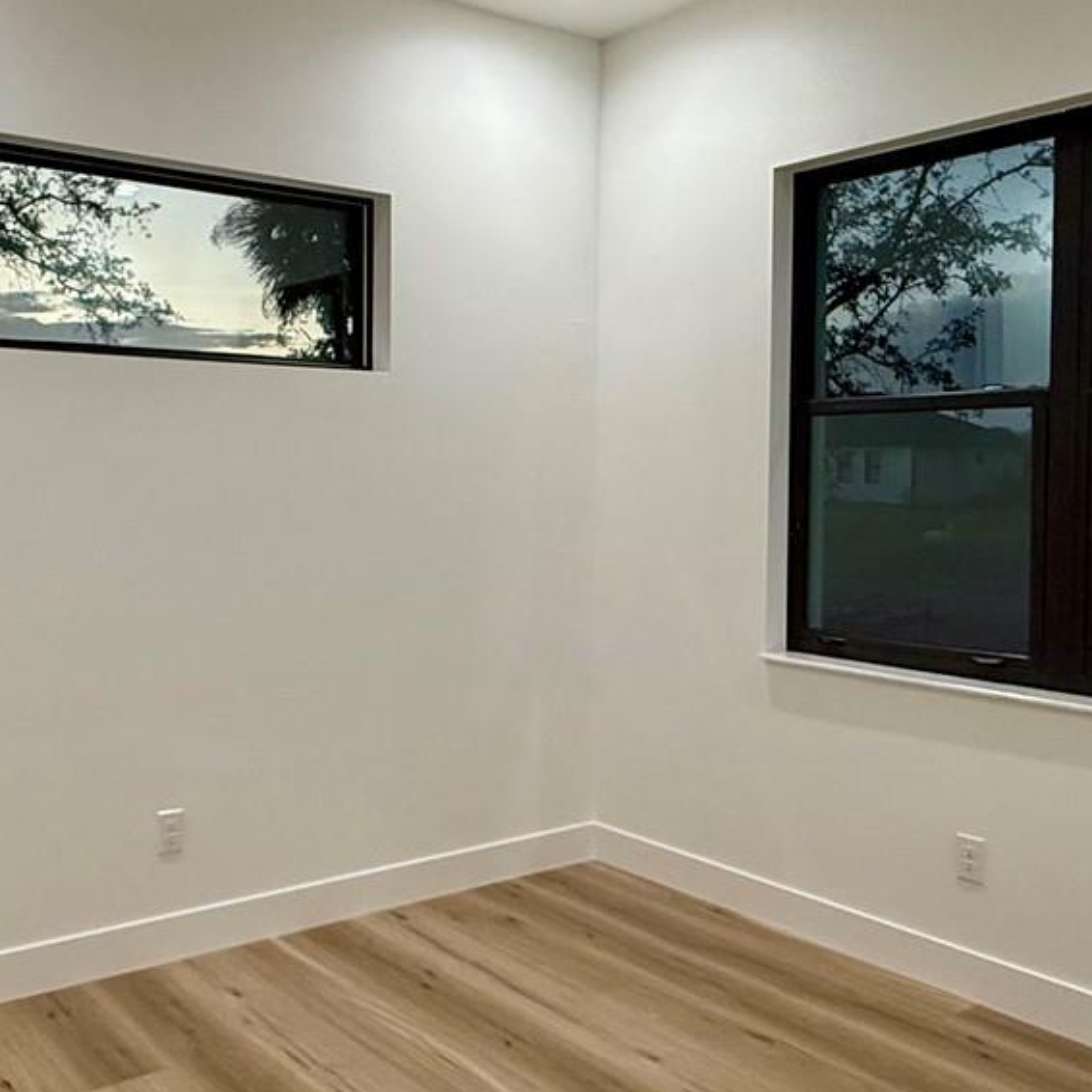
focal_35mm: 35
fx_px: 1249
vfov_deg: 47.2
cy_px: 502
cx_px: 417
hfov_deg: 46.8
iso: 320
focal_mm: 2.22
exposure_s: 1/120
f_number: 2.2
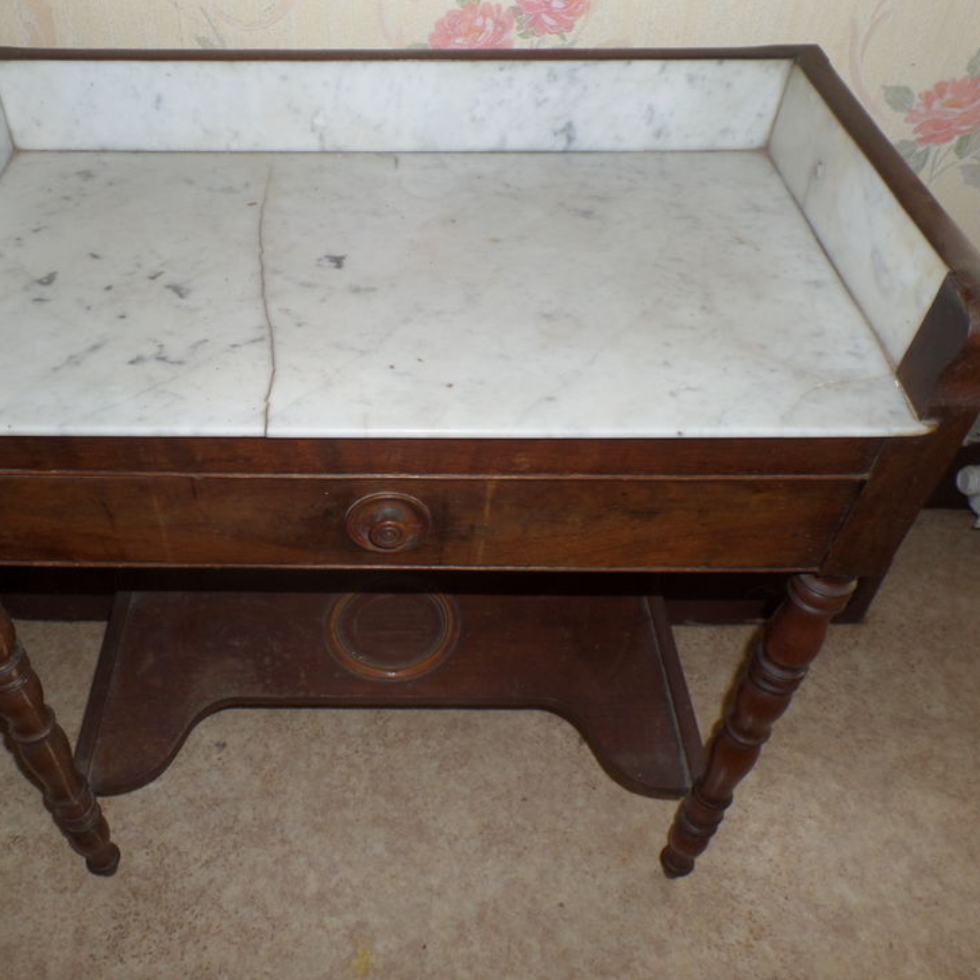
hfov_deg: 56.7
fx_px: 897
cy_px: 487
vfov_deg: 57.3
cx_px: 379
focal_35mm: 28
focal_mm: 4.1
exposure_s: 1/30
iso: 100
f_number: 2.8
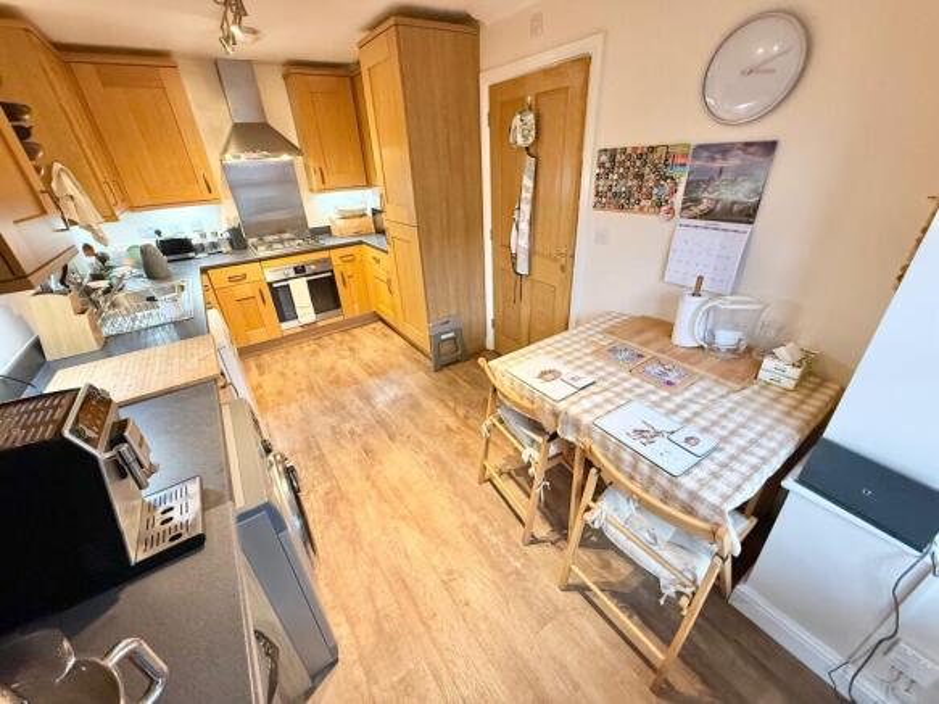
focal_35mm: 14
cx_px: 470
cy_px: 352
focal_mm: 2.22
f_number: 2.2
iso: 400
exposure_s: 1/50
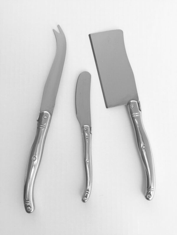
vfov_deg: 61.7
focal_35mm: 29
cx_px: 88
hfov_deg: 48.2
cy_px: 118
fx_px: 198
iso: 32
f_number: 2.2
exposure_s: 1/353
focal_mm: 4.15
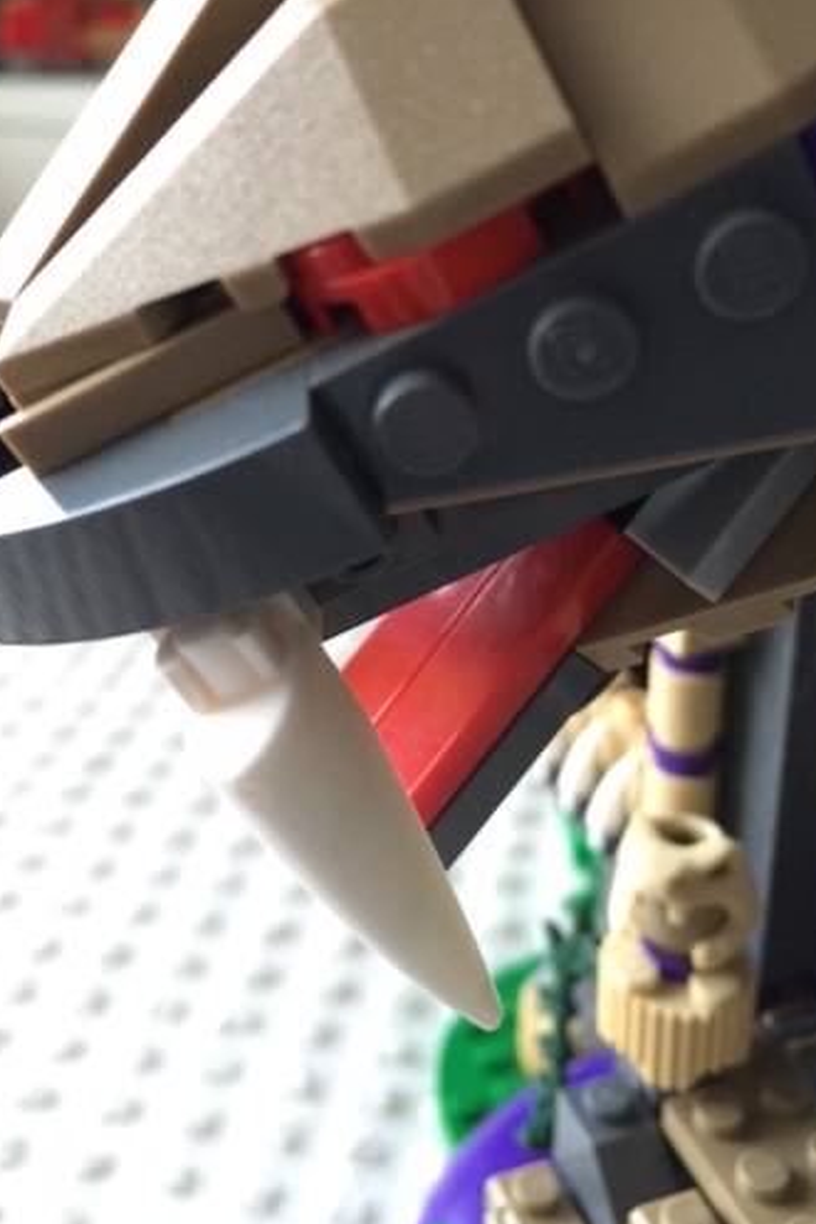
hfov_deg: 34.2
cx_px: 378
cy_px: 455
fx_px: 1326
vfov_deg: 49.1
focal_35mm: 39
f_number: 2.2
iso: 80
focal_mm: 4.15
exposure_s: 1/4
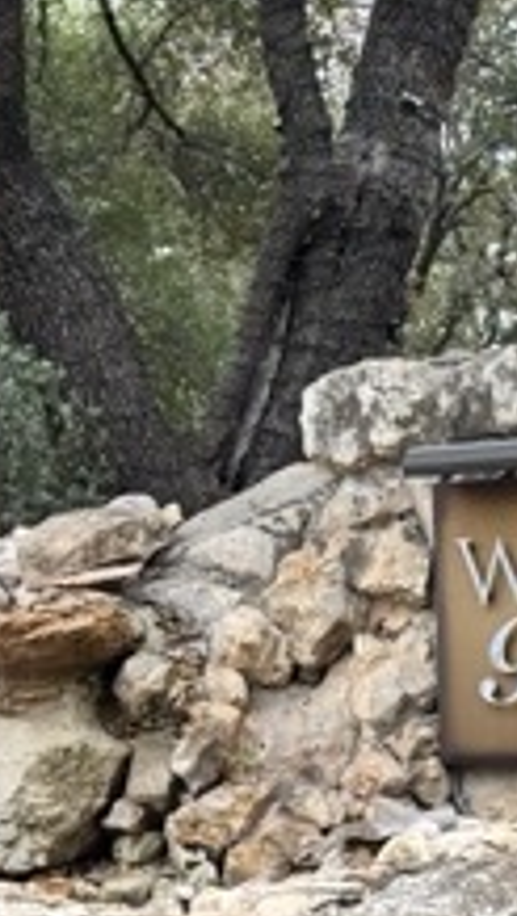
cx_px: 273
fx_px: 4036
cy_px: 374
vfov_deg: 12.9
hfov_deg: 7.3
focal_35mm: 166
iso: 100
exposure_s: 1/60
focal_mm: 5.96
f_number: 1.6
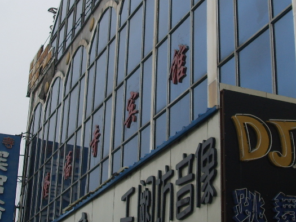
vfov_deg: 19.4
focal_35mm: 76
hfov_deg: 25.7
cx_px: 155
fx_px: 650
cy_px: 87
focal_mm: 6.6
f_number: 3.5
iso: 50
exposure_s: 1/180
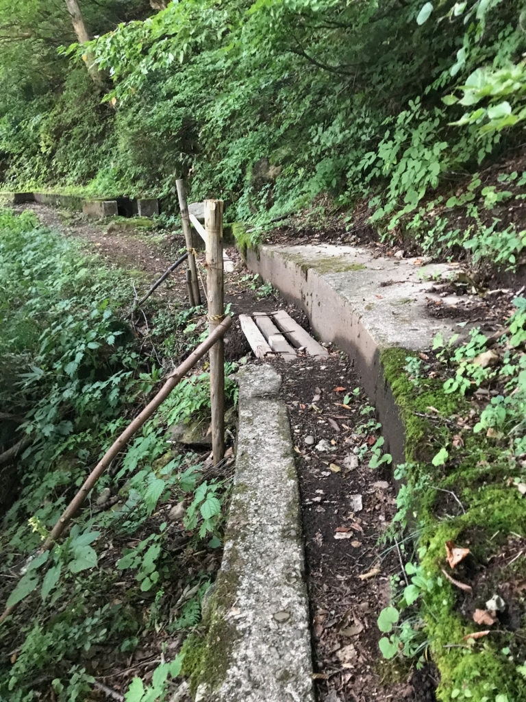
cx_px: 263
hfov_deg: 49.7
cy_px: 351
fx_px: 567
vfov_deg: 63.4
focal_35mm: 28
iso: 80
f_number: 1.8
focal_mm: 3.99
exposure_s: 1/5
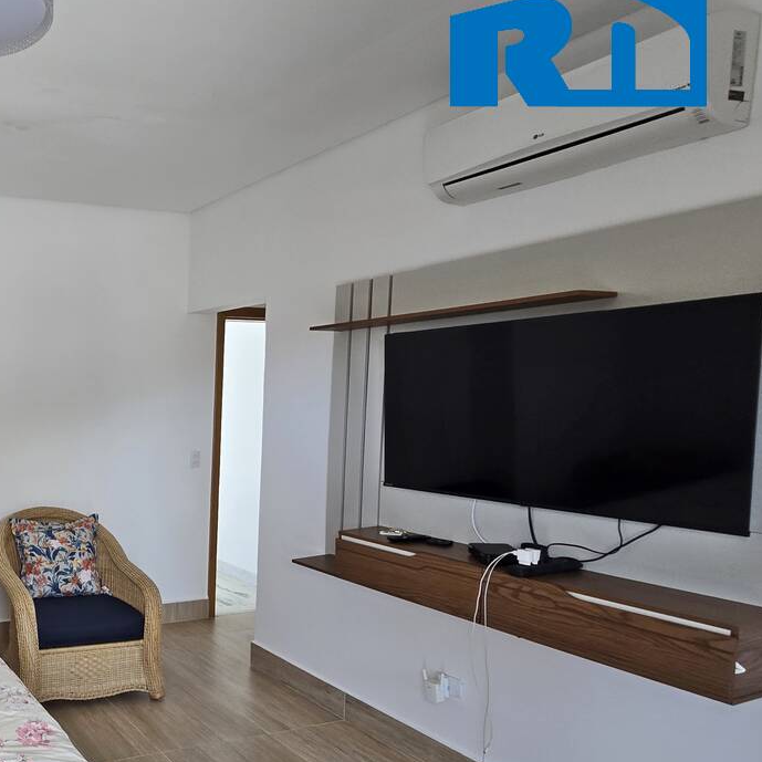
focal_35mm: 24
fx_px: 598
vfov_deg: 64.2
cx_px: -11
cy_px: 469
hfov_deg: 51.2
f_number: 2.2
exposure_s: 1/60
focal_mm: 2.2
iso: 64
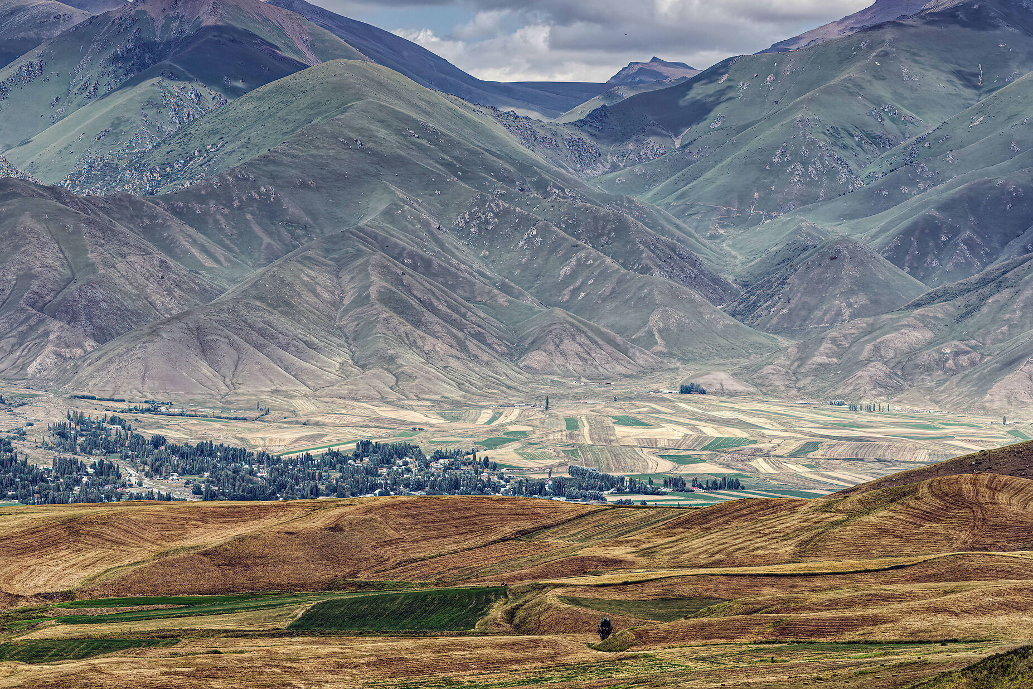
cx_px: 389
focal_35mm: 136
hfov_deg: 15.1
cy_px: 281
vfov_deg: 10.1
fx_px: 3902
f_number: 6.3
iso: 100
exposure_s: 1/250
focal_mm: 105
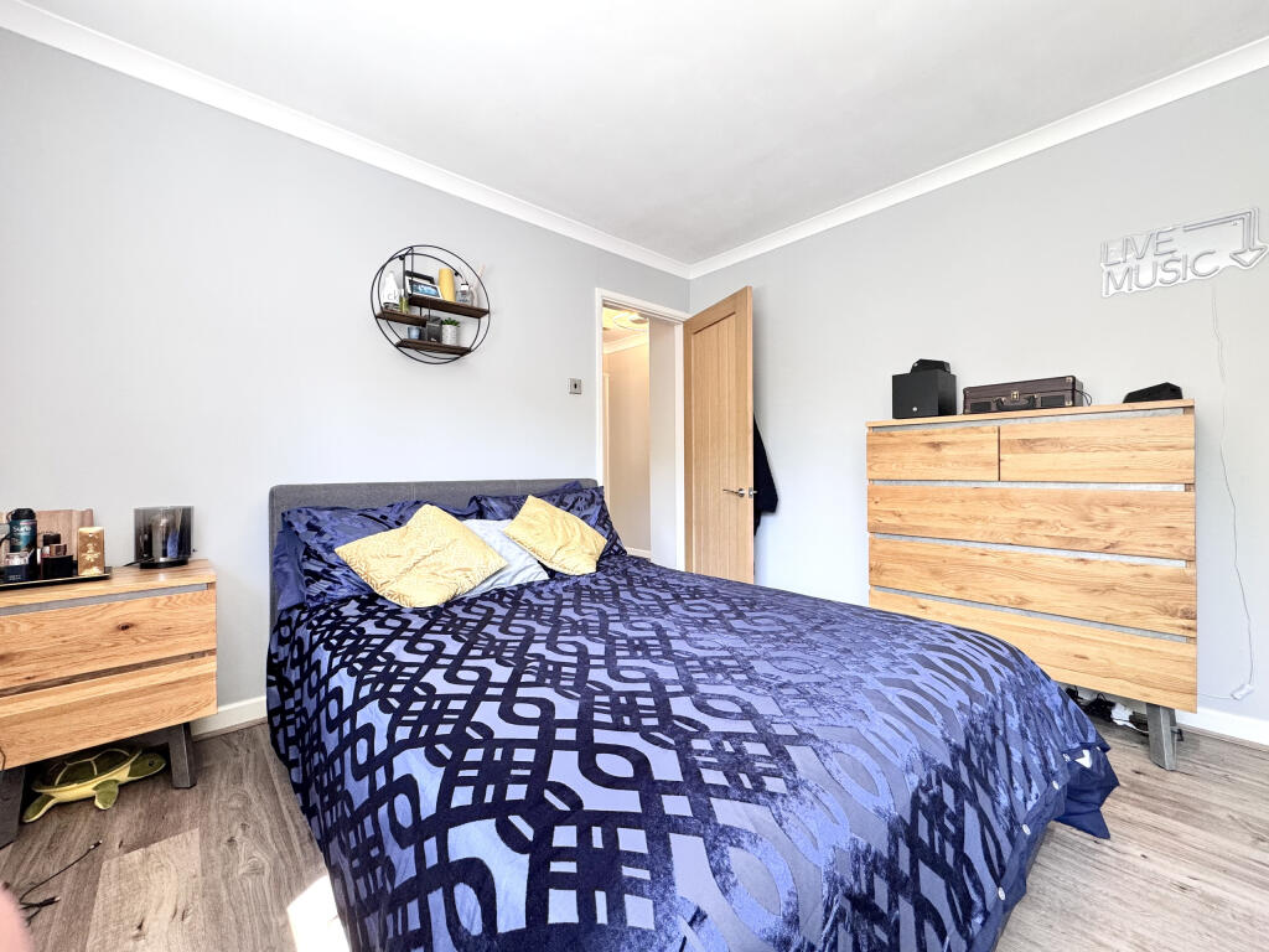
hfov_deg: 102.1
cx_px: 634
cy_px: 476
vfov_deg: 85.7
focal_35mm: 14
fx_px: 513
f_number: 2.2
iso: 160
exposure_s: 1/100
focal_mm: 2.22
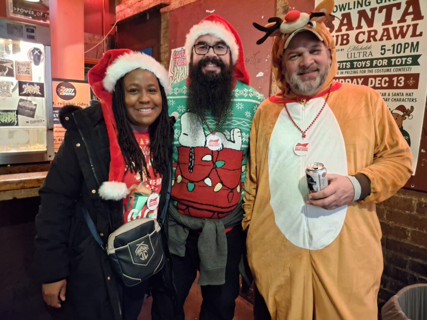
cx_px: 214
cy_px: 160
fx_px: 308
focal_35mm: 25
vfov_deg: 54.9
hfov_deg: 69.4
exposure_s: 1/20
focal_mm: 4.69
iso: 1600
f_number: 1.8
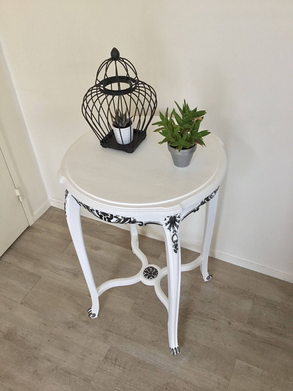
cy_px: 196
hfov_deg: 45.4
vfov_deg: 58.4
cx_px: 146
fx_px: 350
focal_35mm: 31
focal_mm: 3.3
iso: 160
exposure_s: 1/33
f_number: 2.4
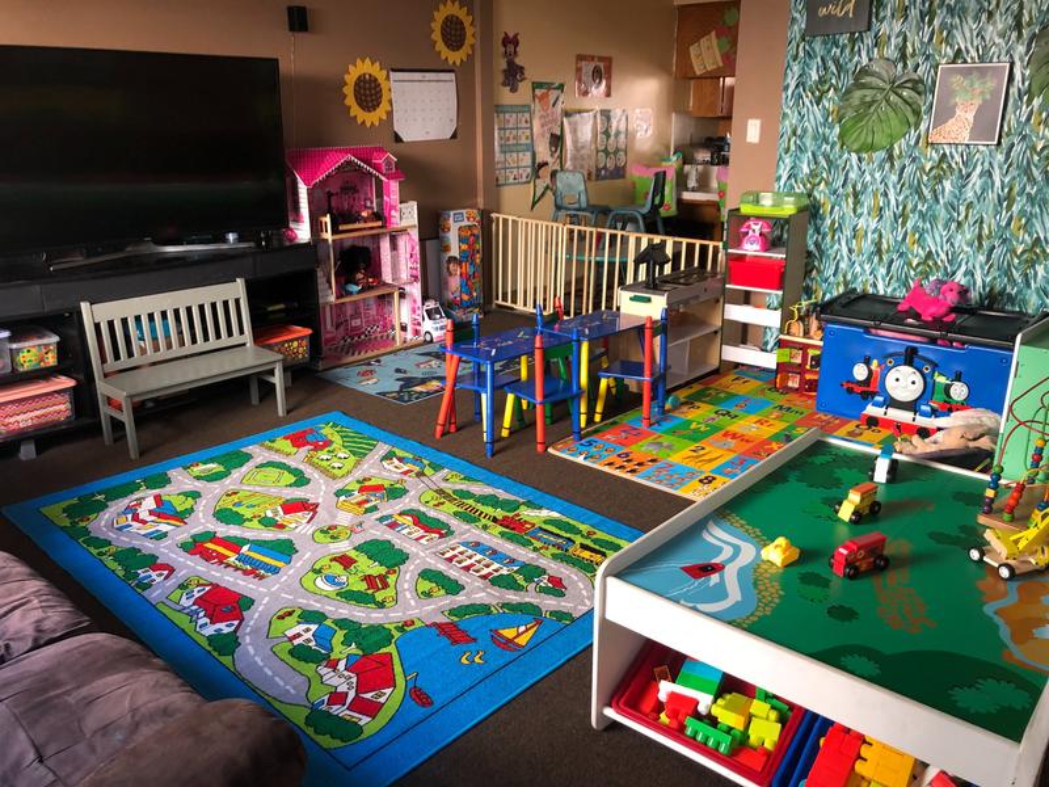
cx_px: 524
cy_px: 394
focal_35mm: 28
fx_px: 849
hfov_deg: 63.4
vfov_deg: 49.7
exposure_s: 1/15
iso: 40
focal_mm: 4
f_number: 1.8
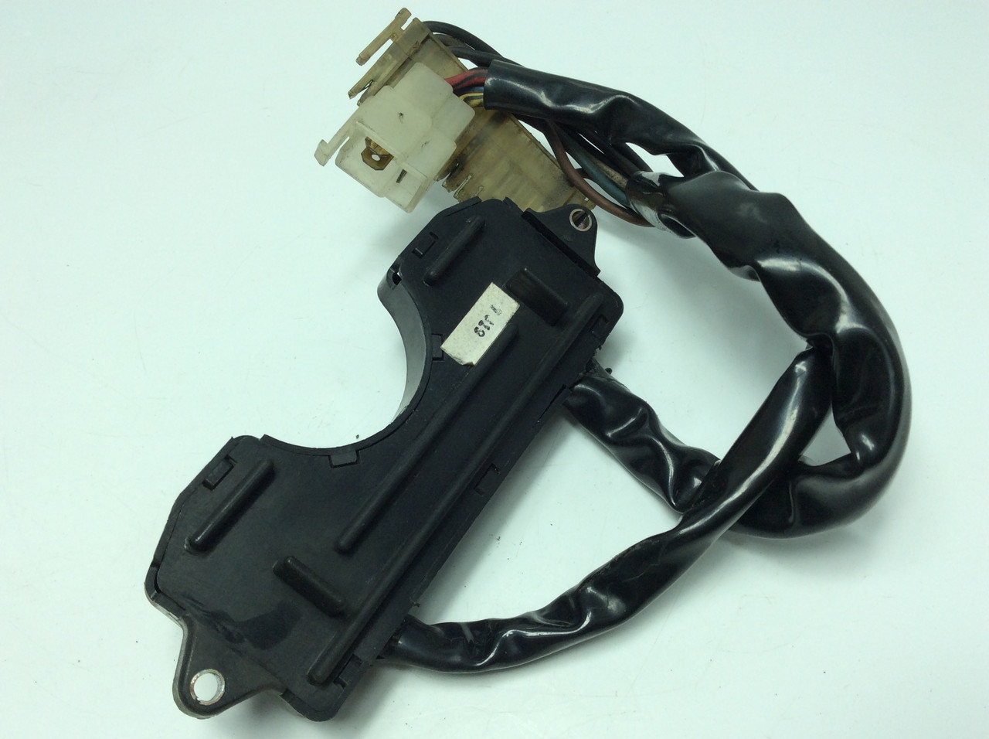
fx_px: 913
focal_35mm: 32
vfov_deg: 44.1
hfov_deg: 56.9
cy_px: 370
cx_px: 494
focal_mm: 3.3
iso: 32
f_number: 2.4
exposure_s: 1/374
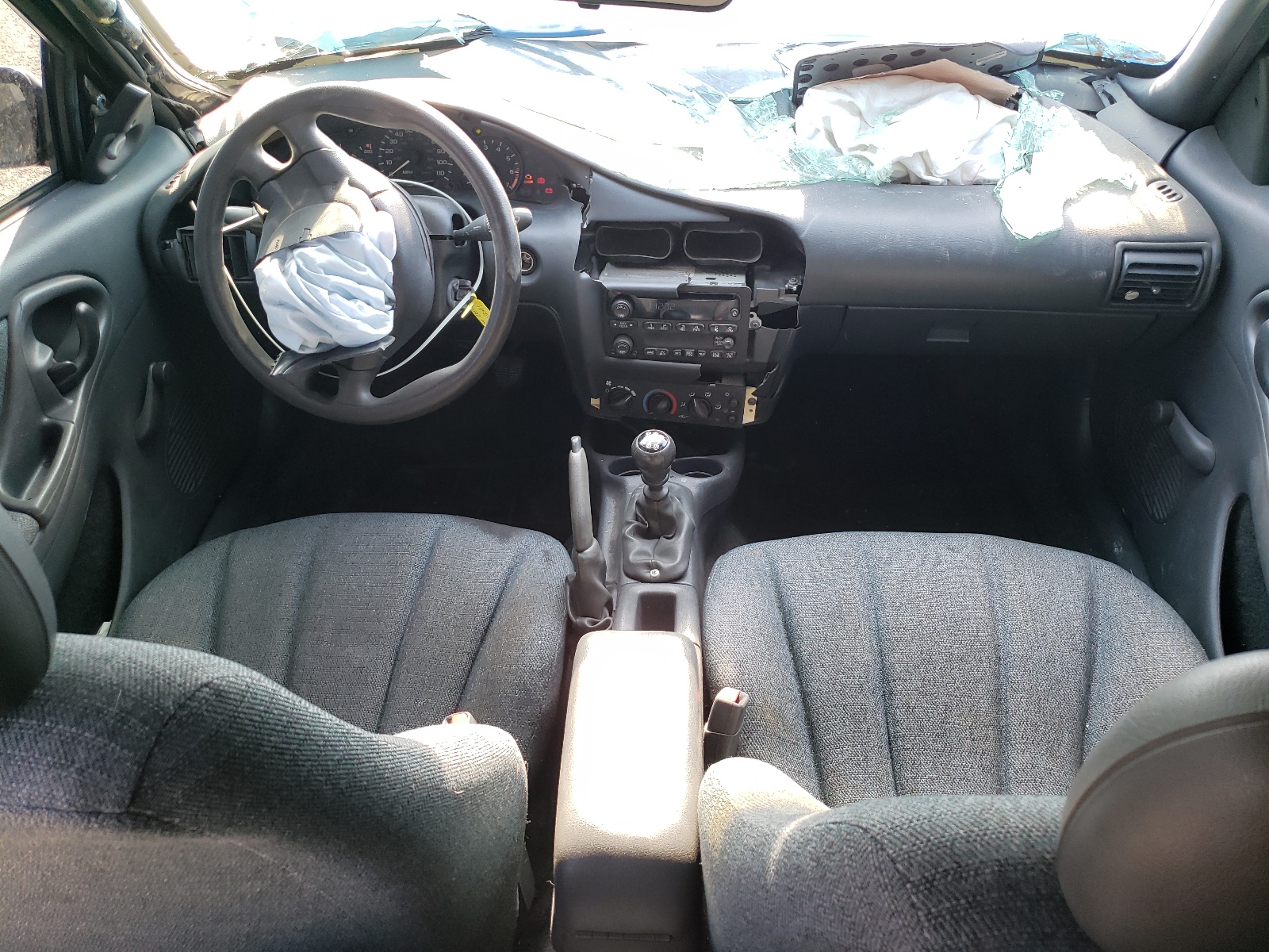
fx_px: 953
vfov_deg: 53.1
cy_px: 476
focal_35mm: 26
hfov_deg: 67.3
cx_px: 634
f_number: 1.5
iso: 61
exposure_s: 1/120
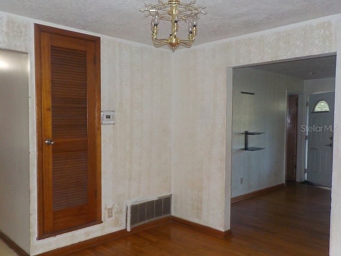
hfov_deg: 60.0
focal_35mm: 30
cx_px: 170
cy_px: 128
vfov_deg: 46.8
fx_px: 296
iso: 200
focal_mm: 4.1
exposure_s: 1/30
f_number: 3.3
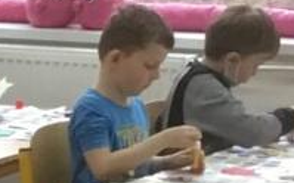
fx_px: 1769
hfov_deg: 8.1
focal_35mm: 221
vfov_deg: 5.8
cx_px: -603
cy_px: 354
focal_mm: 3.3
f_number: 2.4
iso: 50
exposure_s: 1/33
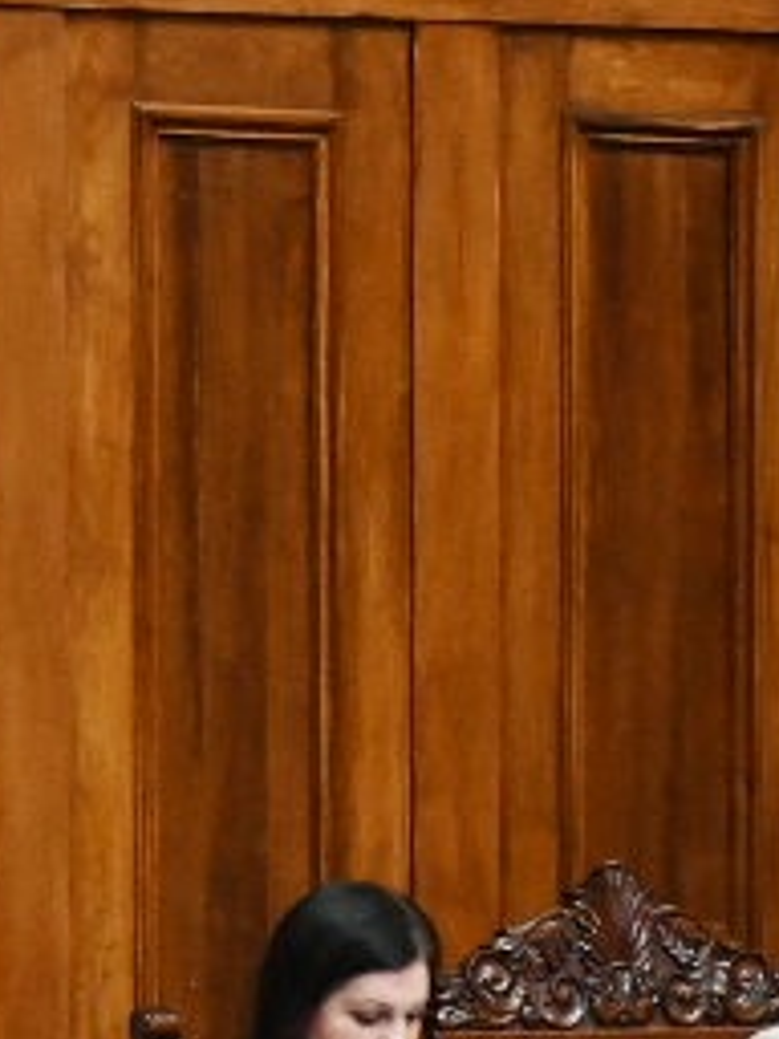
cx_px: 1668
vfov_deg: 4.6
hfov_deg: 3.5
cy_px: 1287
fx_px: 12782
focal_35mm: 426
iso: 2000
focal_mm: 70
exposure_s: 1/320
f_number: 6.3
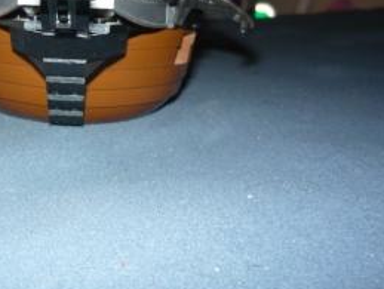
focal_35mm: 57
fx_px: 633
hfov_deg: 32.5
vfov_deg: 25.6
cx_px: 58
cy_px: 98
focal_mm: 5.5
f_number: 2.8
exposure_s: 1/30
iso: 100
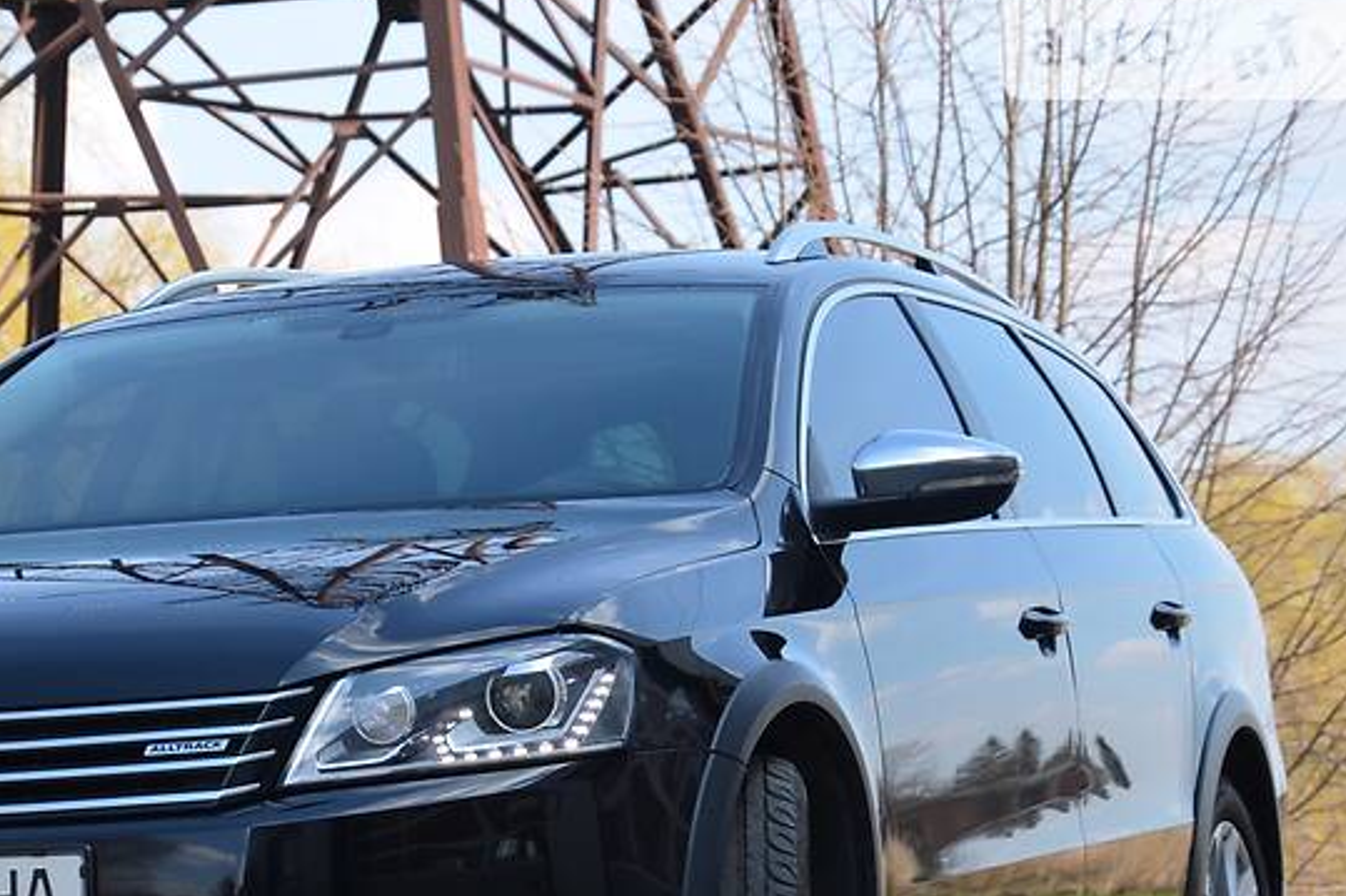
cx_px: 397
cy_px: 624
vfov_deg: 8.2
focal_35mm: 167
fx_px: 6232
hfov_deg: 12.3
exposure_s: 1/250
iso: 200
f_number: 8
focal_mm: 75
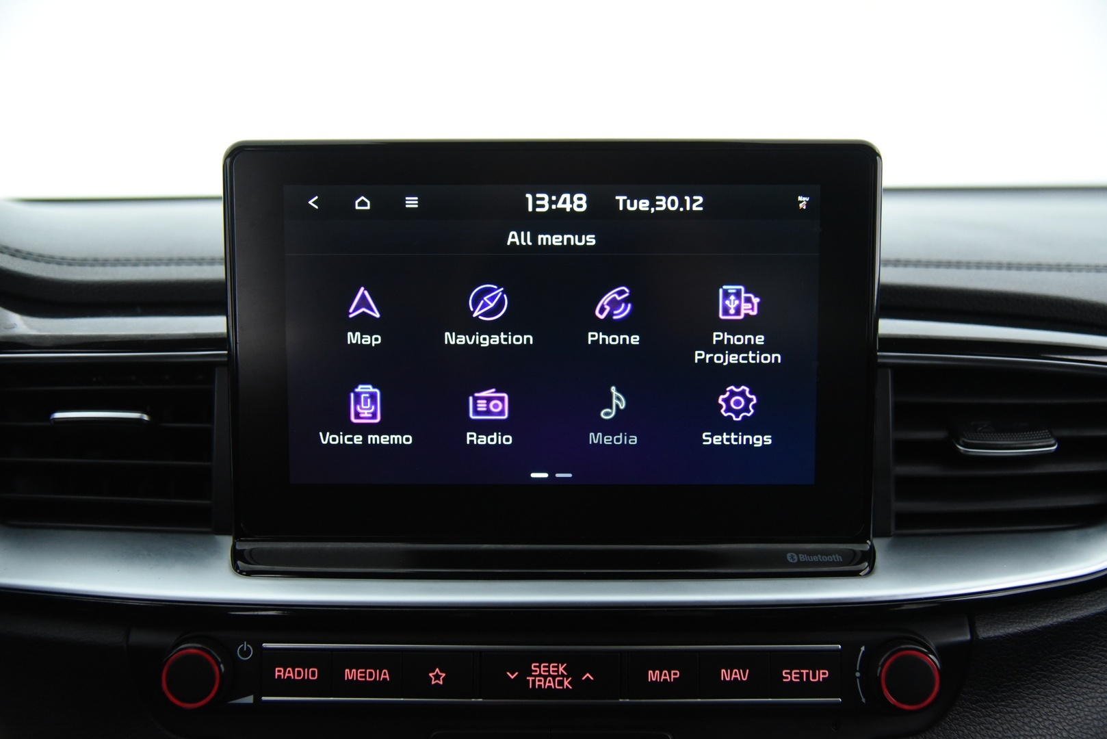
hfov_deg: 54.4
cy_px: 370
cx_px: 554
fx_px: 1077
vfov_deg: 37.9
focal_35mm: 35
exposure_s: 1/50
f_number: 4
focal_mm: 35
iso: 4000
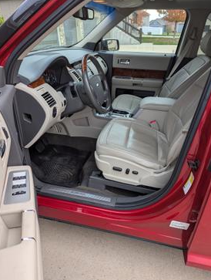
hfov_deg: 55.1
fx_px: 202
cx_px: 105
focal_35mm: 25
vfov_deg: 69.3
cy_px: 141
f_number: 1.85
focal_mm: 6.81
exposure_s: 1/125
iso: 39
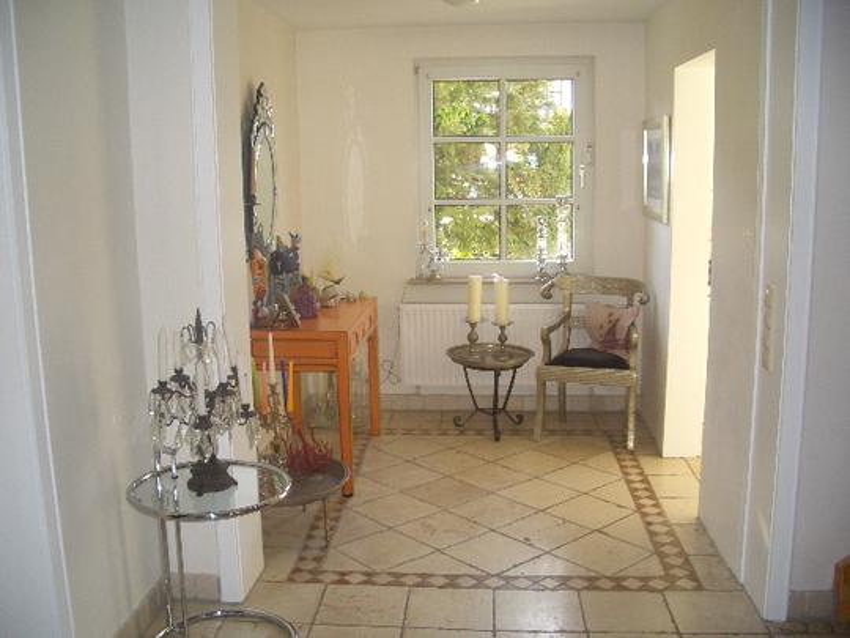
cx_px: 425
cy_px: 319
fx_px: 859
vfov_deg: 40.7
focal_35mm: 35
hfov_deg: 52.6
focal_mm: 5.8
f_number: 2.6
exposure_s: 1/80
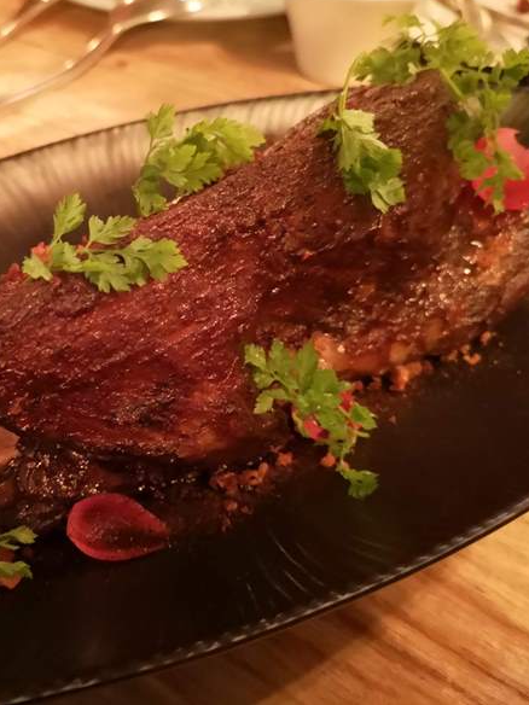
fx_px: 754
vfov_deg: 50.1
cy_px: 345
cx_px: 130
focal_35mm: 37
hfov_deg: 37.7
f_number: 1.8
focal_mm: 3.95
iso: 3200
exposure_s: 1/16.7
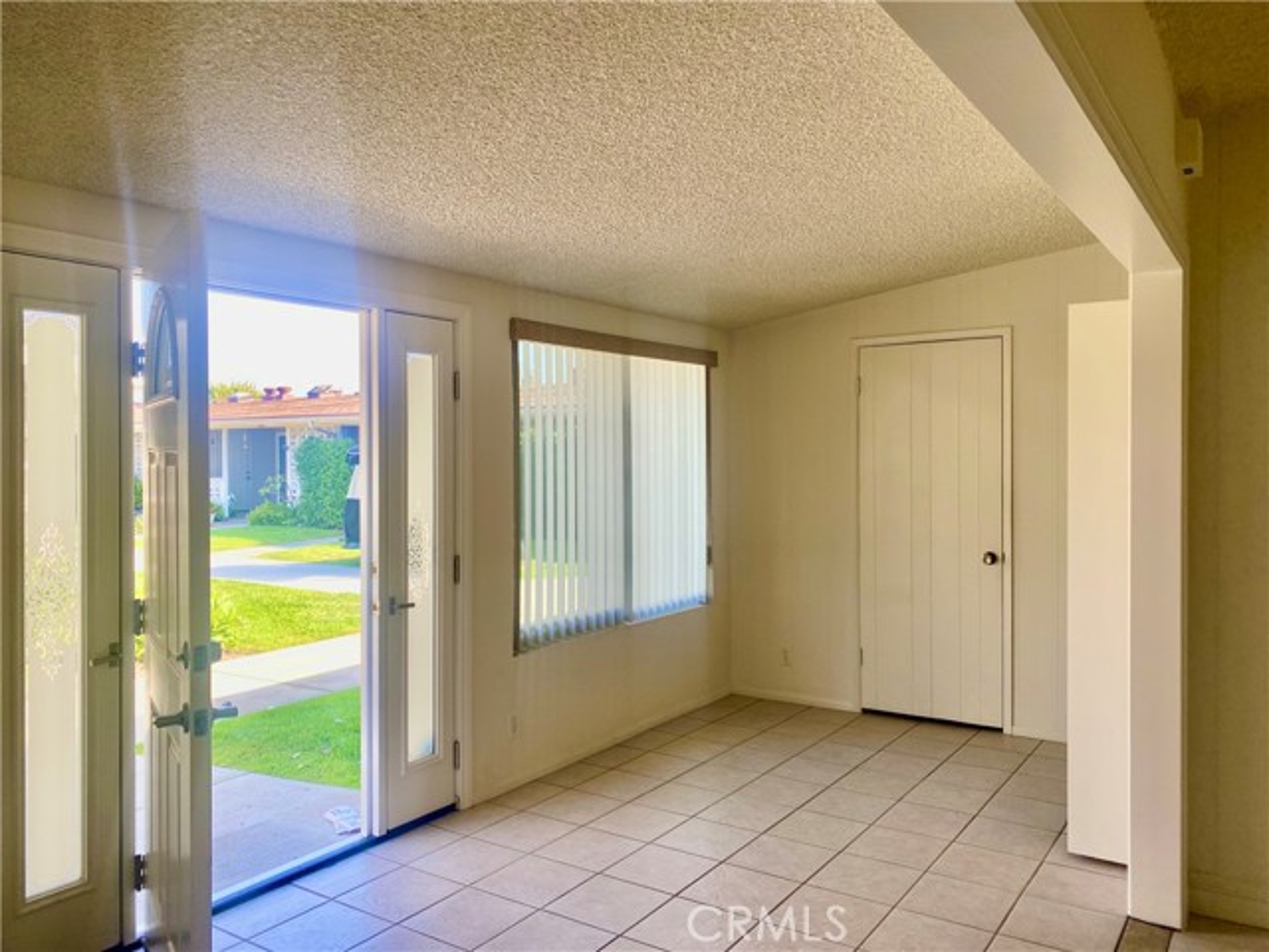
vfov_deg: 53.1
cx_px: 634
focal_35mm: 26
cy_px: 476
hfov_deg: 67.3
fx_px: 953
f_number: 1.8
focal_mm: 4.25
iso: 32
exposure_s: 1/161
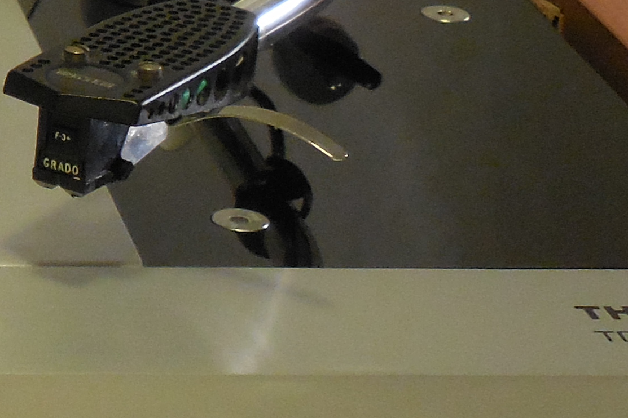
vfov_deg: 8.2
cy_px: 187
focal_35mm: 168
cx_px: -467
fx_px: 2930
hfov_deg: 11.4
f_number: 3.9
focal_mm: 7
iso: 400
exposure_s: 1/15
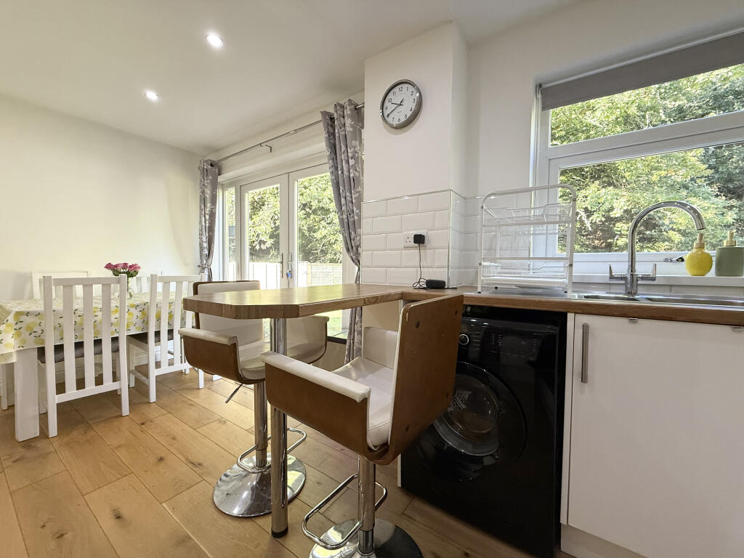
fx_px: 301
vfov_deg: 85.7
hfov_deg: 102.1
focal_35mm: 14
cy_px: 279
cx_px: 372
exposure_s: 1/99
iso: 200
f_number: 2.2
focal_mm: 2.22
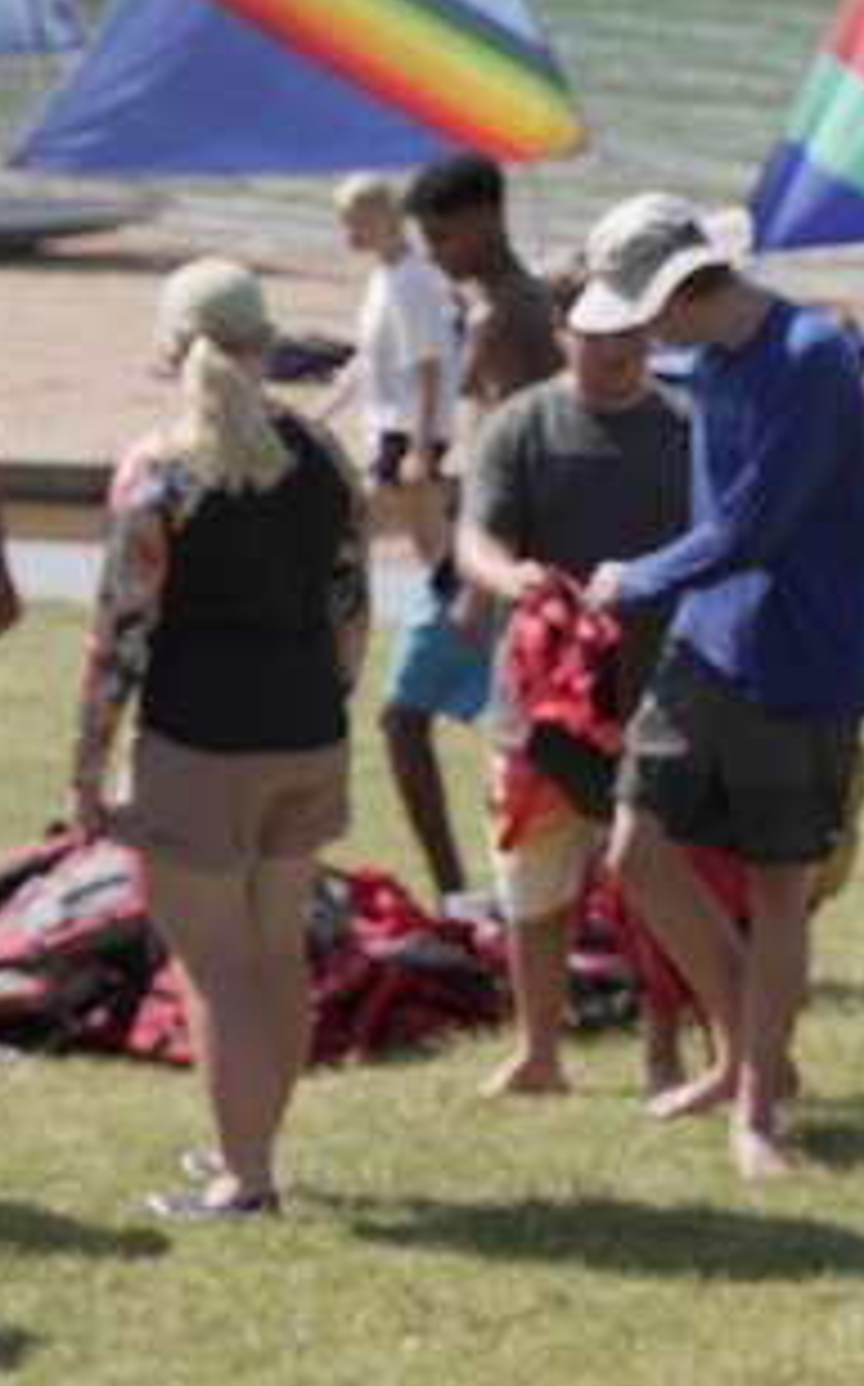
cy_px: 727
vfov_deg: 11.8
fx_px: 6719
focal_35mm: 178
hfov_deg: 7.2
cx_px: 1269
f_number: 9
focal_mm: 84
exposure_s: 1/200
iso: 125
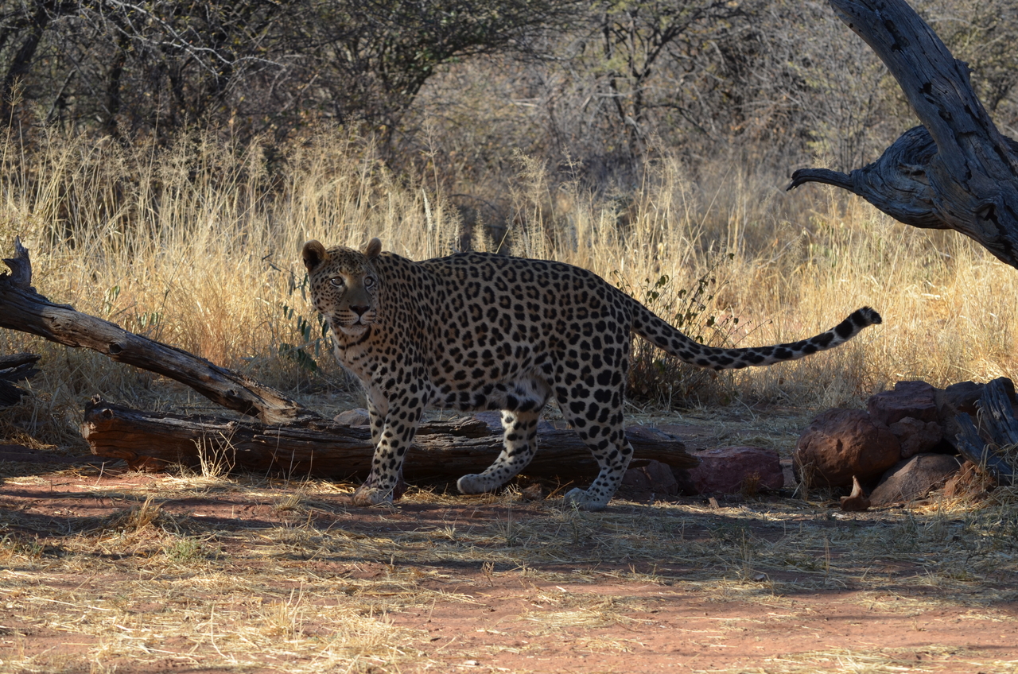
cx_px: 509
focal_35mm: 150
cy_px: 337
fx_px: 4233
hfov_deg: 13.7
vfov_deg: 9.1
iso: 200
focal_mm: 100
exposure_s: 1/250
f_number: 8
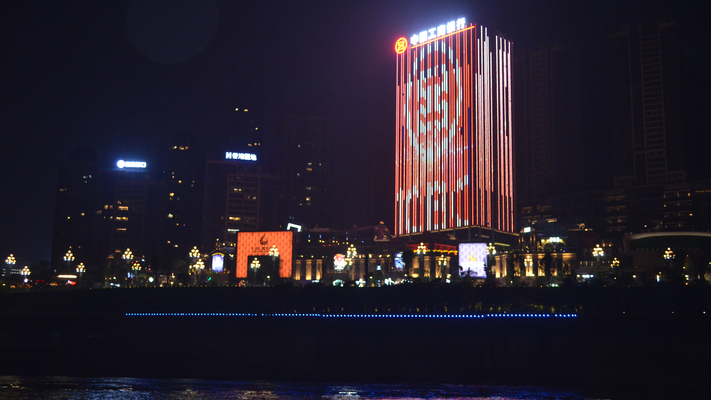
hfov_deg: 45.0
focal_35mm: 46
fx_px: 858
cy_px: 199
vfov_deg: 26.2
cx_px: 355
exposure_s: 1/60
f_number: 4.5
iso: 2500
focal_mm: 29
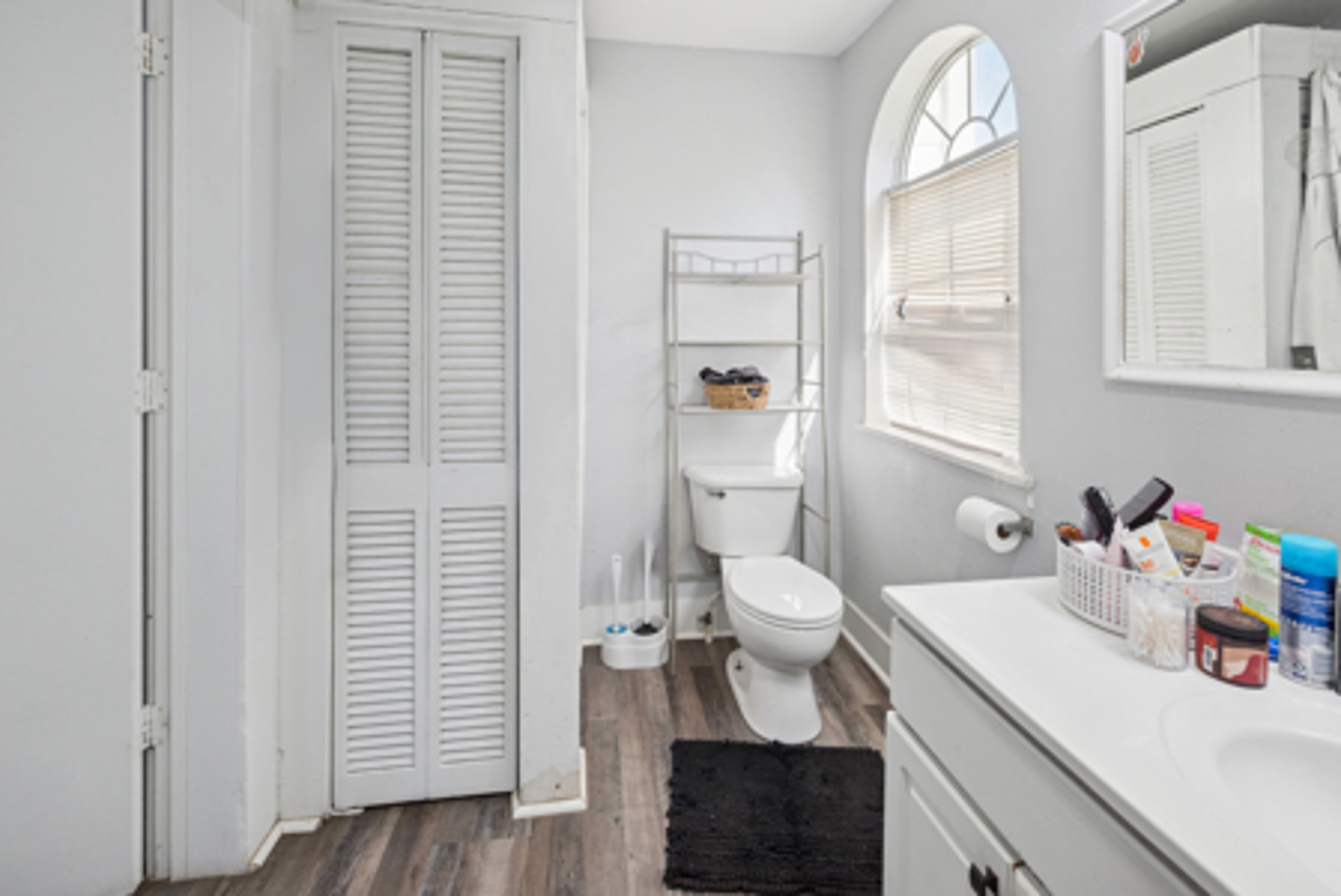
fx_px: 522
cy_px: 448
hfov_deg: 104.2
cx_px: 670
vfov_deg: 81.3
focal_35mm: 14
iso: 400
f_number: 9
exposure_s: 1/80
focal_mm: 14
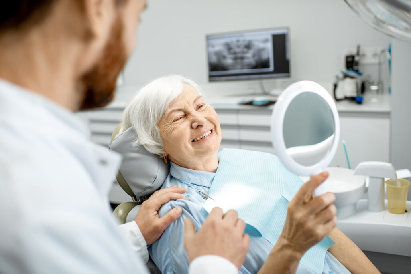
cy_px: 137
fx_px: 400
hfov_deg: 54.4
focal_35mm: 35
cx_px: 206
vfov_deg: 37.9
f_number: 2.2
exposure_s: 1/200
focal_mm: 35
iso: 200
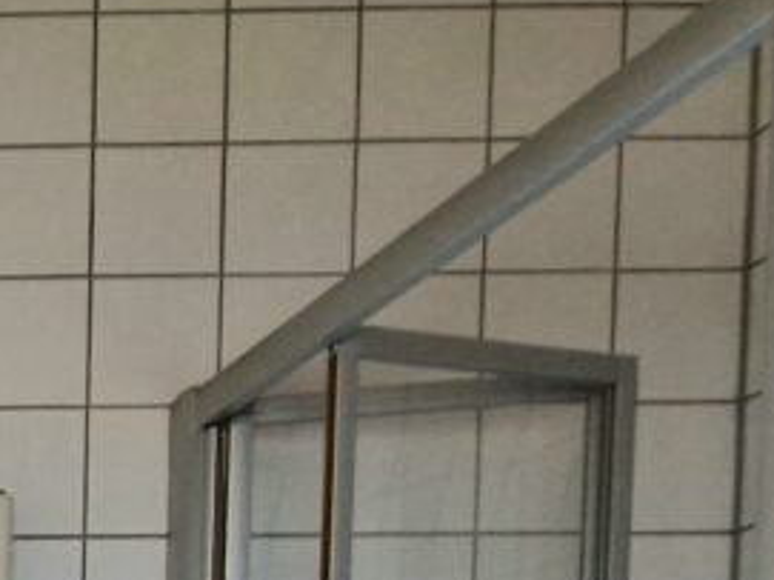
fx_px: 1542
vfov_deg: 16.1
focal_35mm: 69
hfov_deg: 18.9
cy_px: 1183
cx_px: -737
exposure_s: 1/50
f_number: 2.2
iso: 125
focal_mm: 2.2
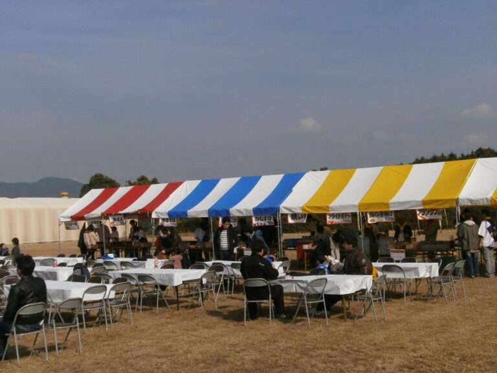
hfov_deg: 41.2
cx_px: 248
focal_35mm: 46
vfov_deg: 31.5
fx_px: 660
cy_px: 186
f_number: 13
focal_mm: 8.1
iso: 250
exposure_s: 1/500
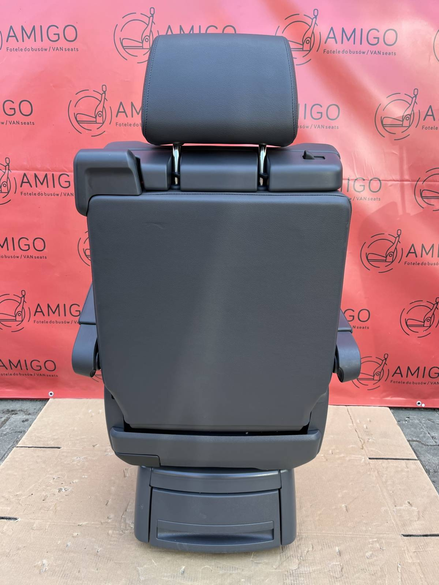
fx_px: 440
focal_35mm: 26
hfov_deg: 53.1
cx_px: 220
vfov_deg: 67.3
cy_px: 292
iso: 32
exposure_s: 1/131
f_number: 1.6
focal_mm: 5.1
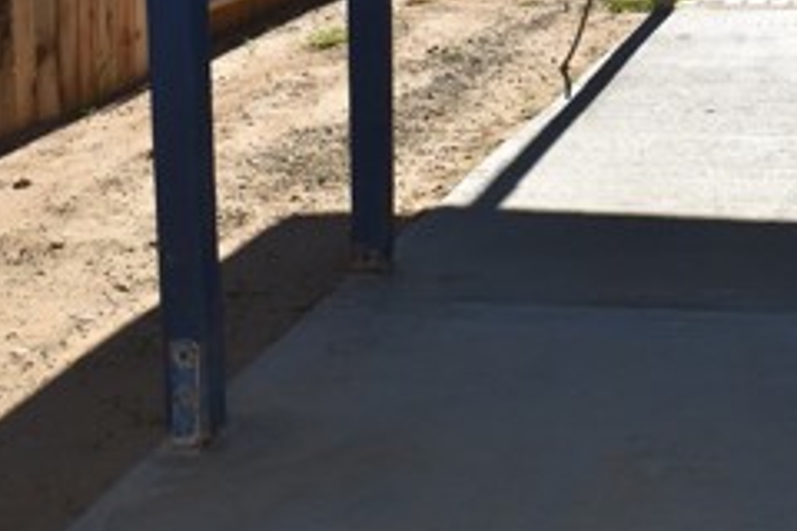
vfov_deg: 16.5
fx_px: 1771
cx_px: 677
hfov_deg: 24.8
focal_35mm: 80
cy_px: -65
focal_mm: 20
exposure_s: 1/200
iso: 100
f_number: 10
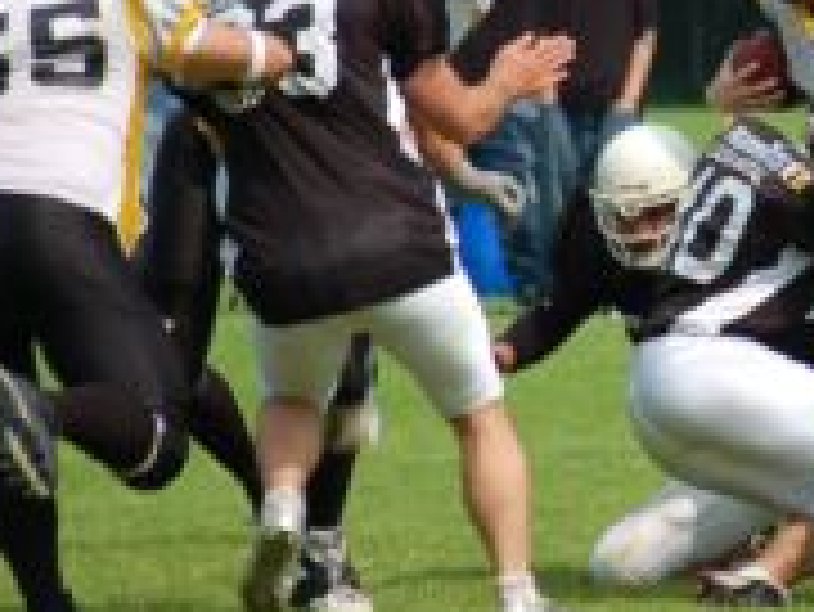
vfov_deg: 2.4
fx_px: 14377
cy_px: 86
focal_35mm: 611
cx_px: 960
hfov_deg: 3.2
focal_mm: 170
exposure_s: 1/1250
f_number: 5
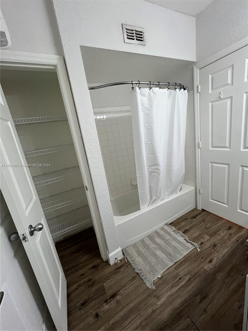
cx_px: 124
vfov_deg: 106.2
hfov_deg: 89.9
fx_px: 124
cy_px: 166
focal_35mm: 13
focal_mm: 1.57
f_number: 1.8
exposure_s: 1/60
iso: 160
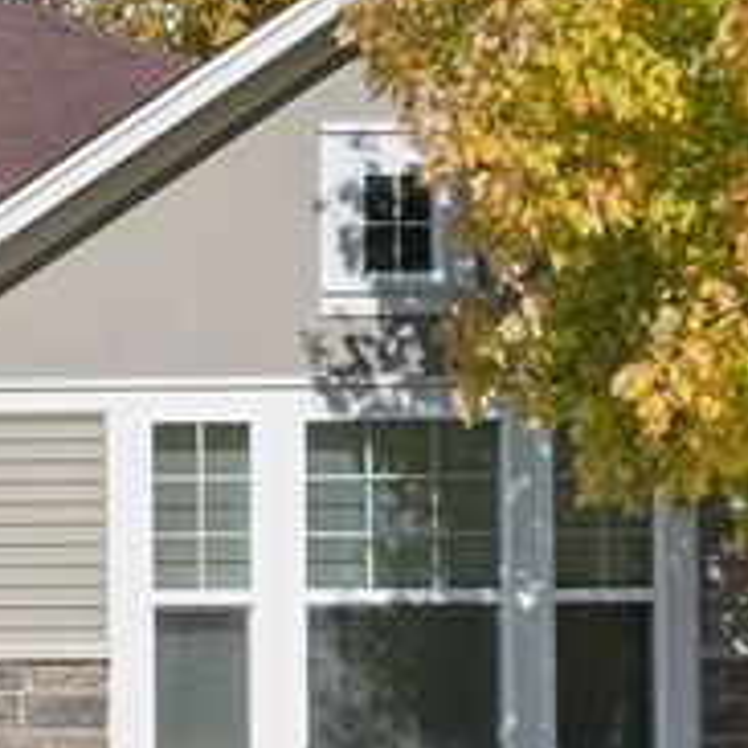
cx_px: -482
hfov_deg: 11.9
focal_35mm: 138
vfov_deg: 12.6
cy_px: 642
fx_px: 3374
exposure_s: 1/500
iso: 250
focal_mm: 22
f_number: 8
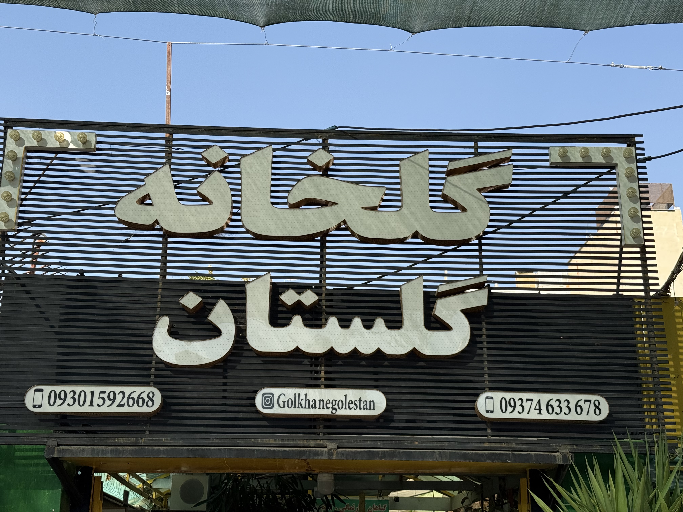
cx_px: 342
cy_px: 256
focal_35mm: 48
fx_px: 947
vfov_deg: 30.3
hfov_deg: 39.7
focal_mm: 6.76
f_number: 1.78
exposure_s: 1/2577
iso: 64
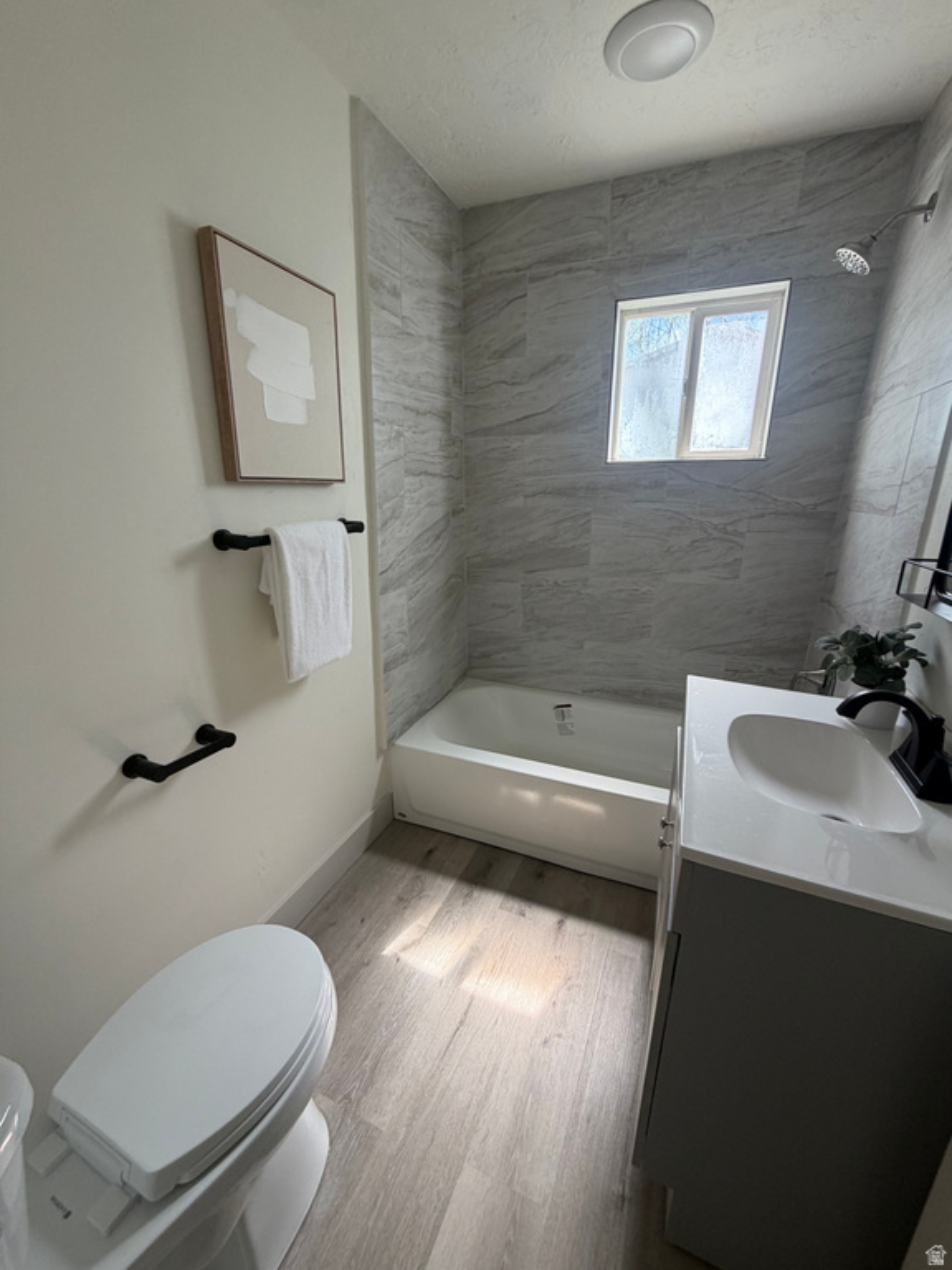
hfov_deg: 85.7
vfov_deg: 102.1
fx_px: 513
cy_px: 635
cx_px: 476
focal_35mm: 14
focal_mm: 2.22
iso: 125
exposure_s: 1/121
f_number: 2.2
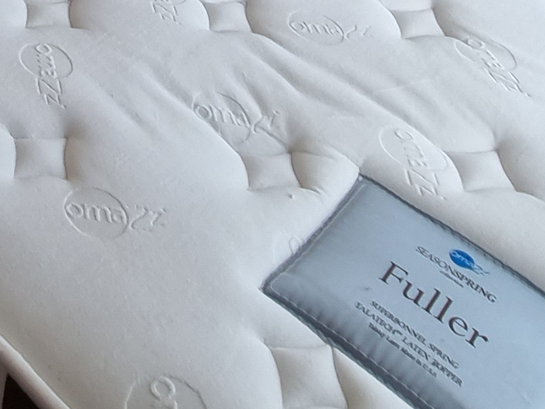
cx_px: -126
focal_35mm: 65
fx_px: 1024
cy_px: -527
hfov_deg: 26.2
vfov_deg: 15.2
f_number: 2.2
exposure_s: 1/100
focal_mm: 2.2
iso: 80
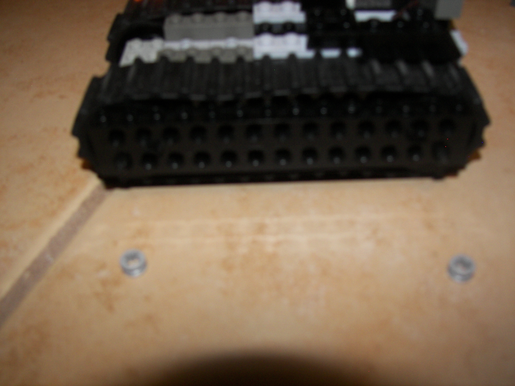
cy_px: 193
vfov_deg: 39.7
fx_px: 536
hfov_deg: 51.4
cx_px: 258
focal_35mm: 36
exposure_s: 1/30
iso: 100
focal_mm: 6
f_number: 2.8
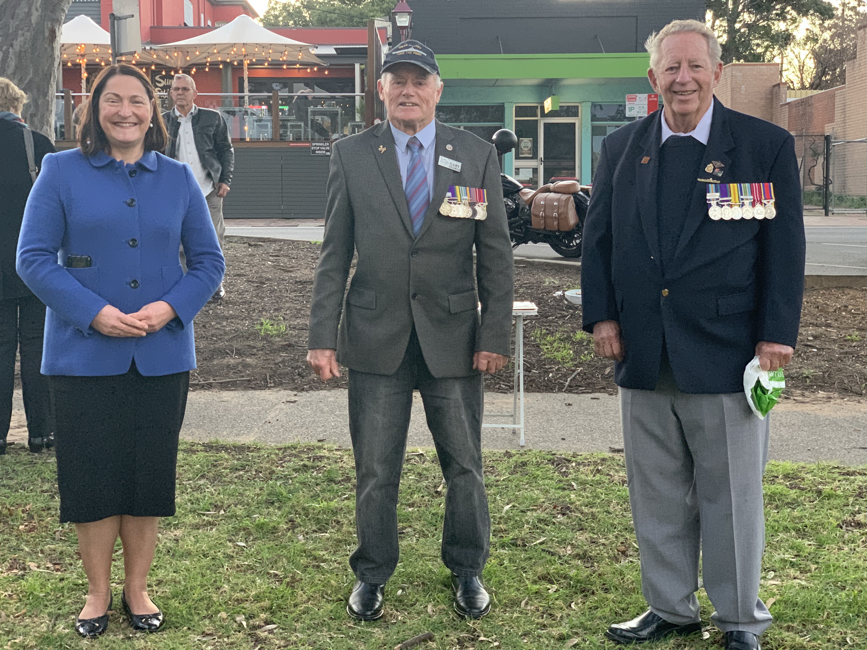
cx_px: 434
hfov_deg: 36.8
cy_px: 325
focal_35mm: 52
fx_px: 1302
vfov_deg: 28.0
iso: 250
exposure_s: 1/60
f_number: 2.4
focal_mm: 6
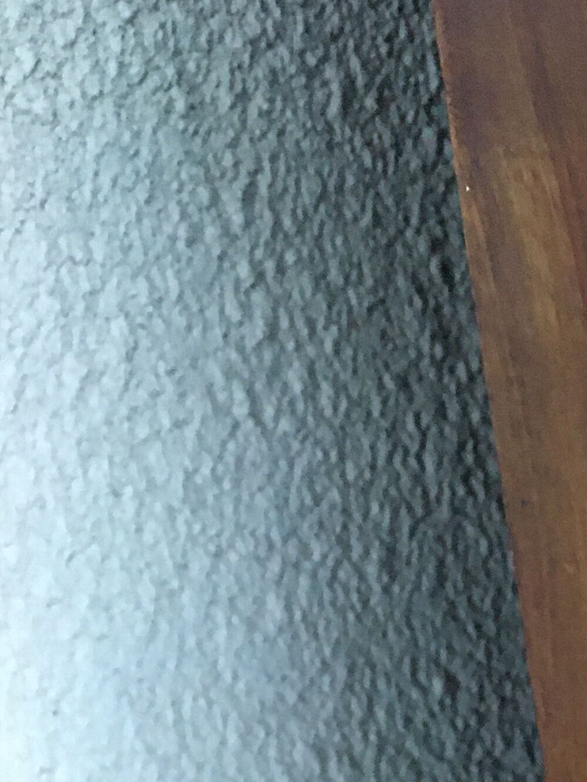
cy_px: 1114
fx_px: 1989
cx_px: 875
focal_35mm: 88
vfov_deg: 19.8
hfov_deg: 15.5
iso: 200
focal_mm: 4.15
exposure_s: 1/25
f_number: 2.2
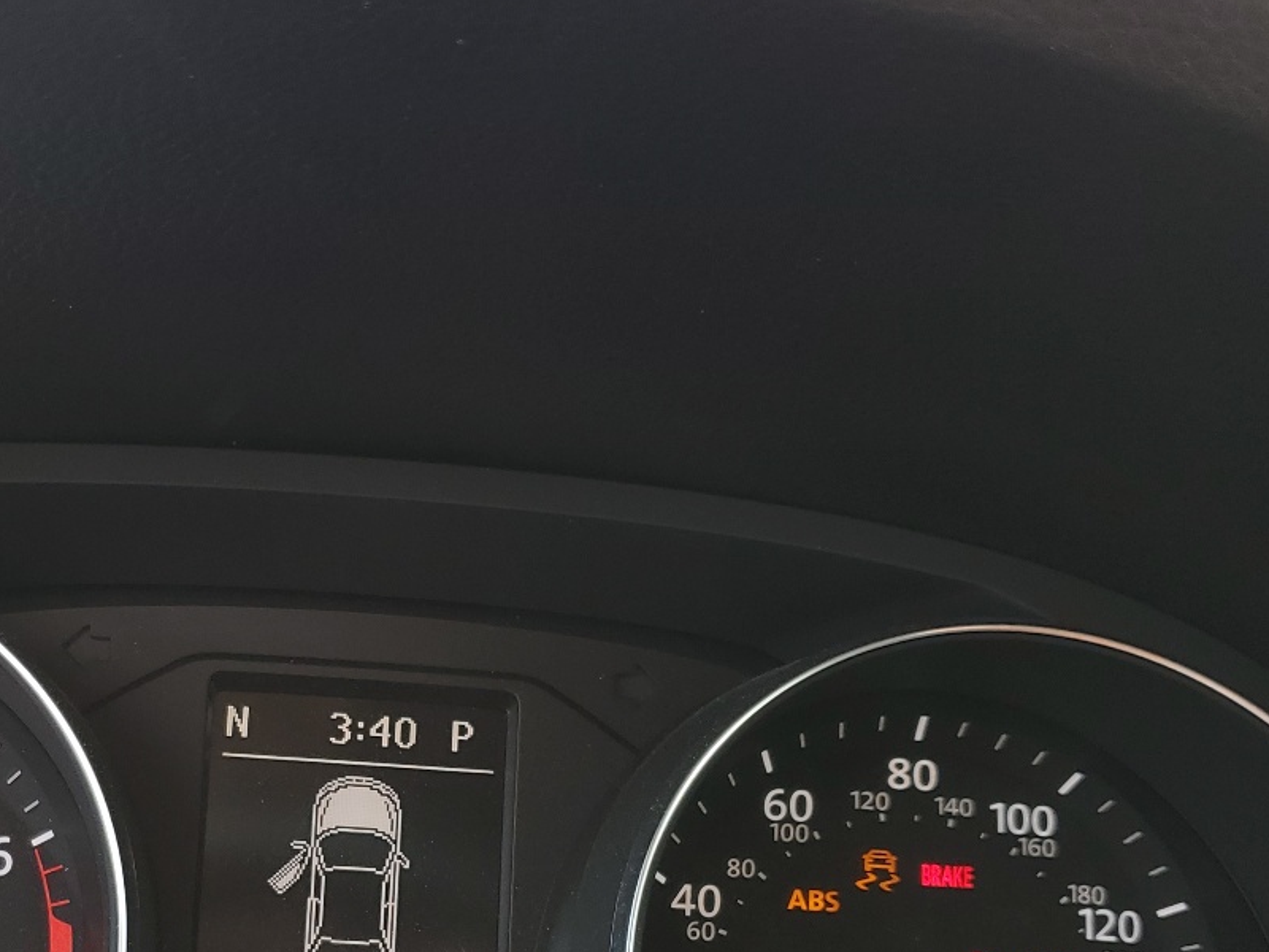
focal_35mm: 52
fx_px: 1906
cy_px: 757
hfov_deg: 36.4
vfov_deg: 27.5
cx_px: 400
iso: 50
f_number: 1.5
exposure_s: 1/132
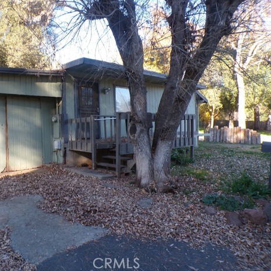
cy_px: 133
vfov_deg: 55.6
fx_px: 257
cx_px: 93
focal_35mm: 29
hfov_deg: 54.6
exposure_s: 1/60
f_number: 4.4
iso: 100
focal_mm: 4.3
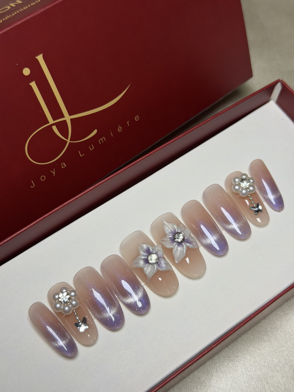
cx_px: 147
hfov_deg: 30.3
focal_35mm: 48
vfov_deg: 39.7
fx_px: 544
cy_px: 196
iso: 64
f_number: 1.78
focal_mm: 6.76
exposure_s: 1/100
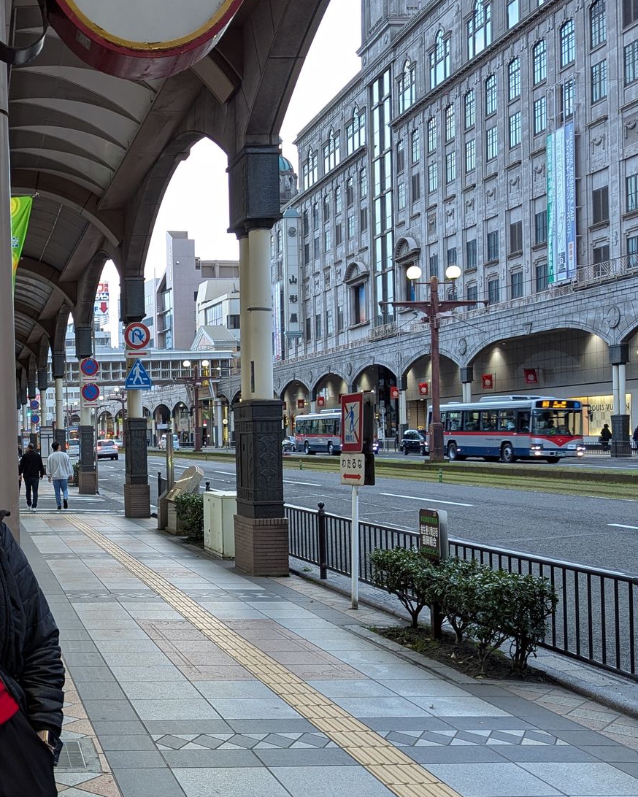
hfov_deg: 32.7
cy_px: 438
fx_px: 1038
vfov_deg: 42.0
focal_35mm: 44
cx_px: 80
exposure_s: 1/45.1
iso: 60
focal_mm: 6.81
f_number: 1.85
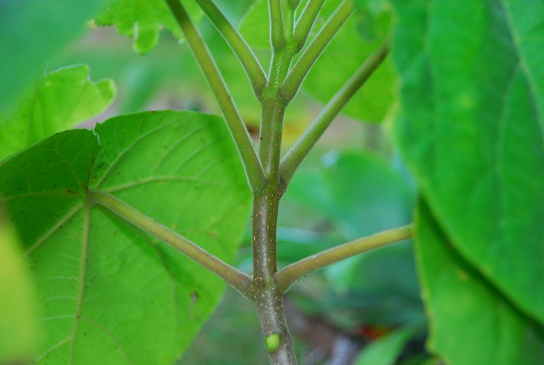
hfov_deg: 24.2
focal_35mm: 84
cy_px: 182
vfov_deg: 16.3
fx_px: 1271
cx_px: 272
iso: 100
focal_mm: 56
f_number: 4.8
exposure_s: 1/20
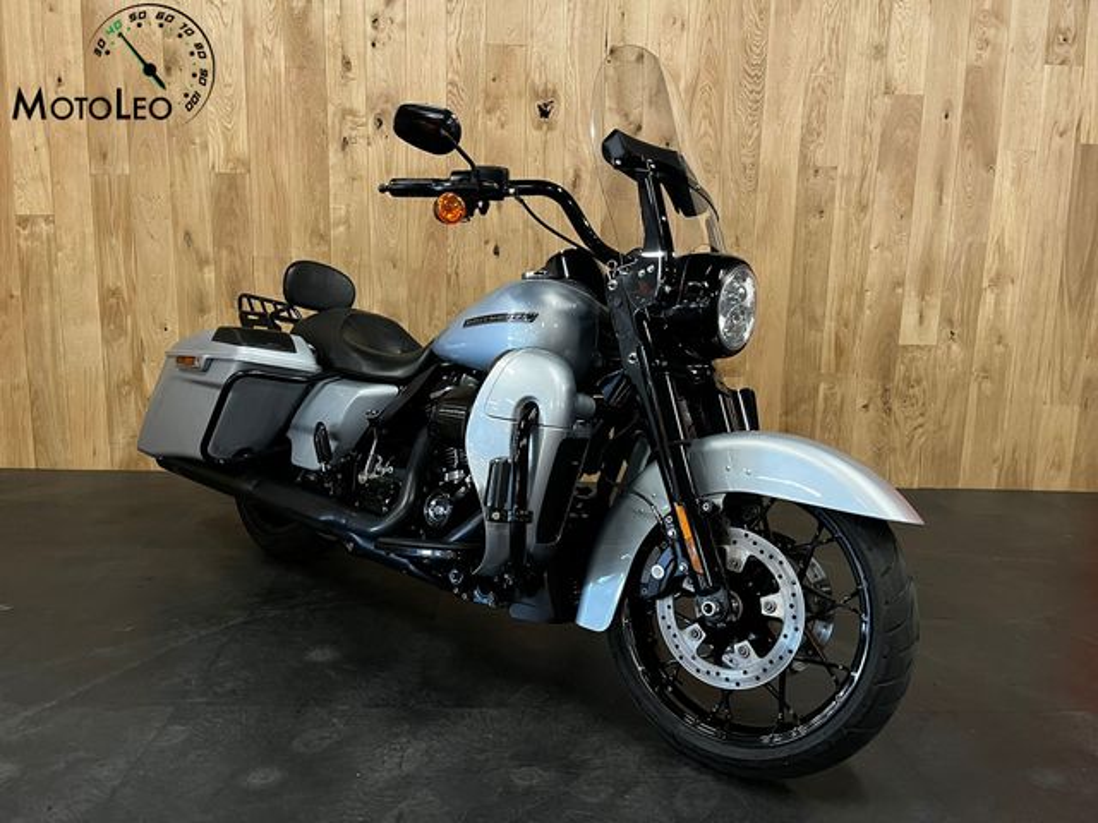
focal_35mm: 26
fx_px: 825
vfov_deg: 53.1
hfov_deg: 67.3
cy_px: 412
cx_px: 549
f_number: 1.6
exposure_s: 1/33
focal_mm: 5.1
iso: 500
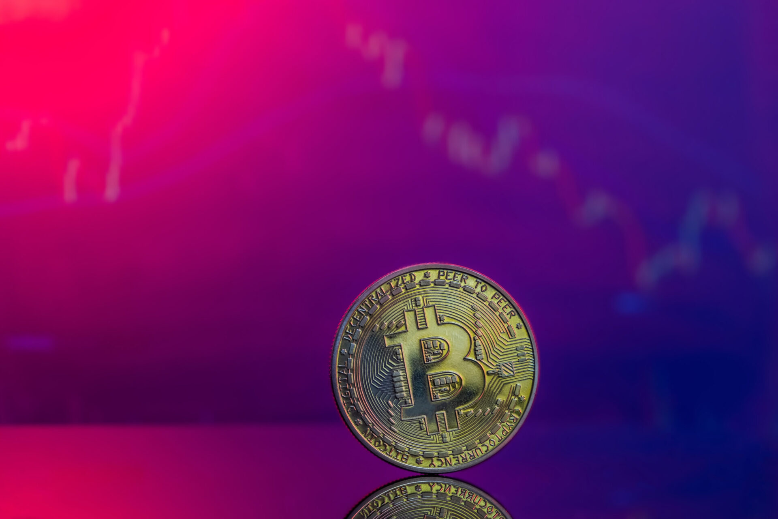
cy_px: 260
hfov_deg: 17.1
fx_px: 2593
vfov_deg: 11.4
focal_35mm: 120
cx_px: 389
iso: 320
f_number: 6.4
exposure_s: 1/4
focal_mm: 80
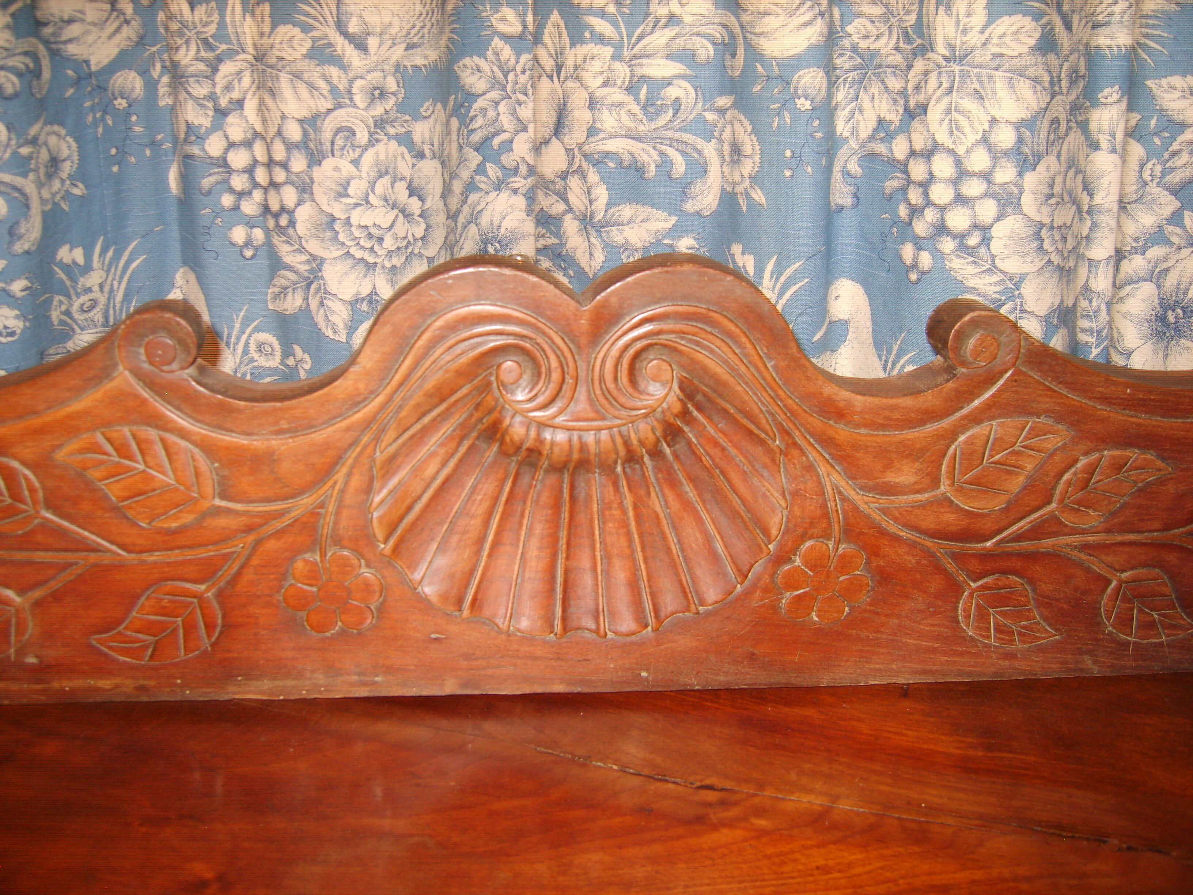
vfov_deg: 40.7
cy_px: 448
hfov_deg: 52.6
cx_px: 596
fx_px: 1206
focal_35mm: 35
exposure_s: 1/30
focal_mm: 7.4
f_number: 2.8
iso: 100
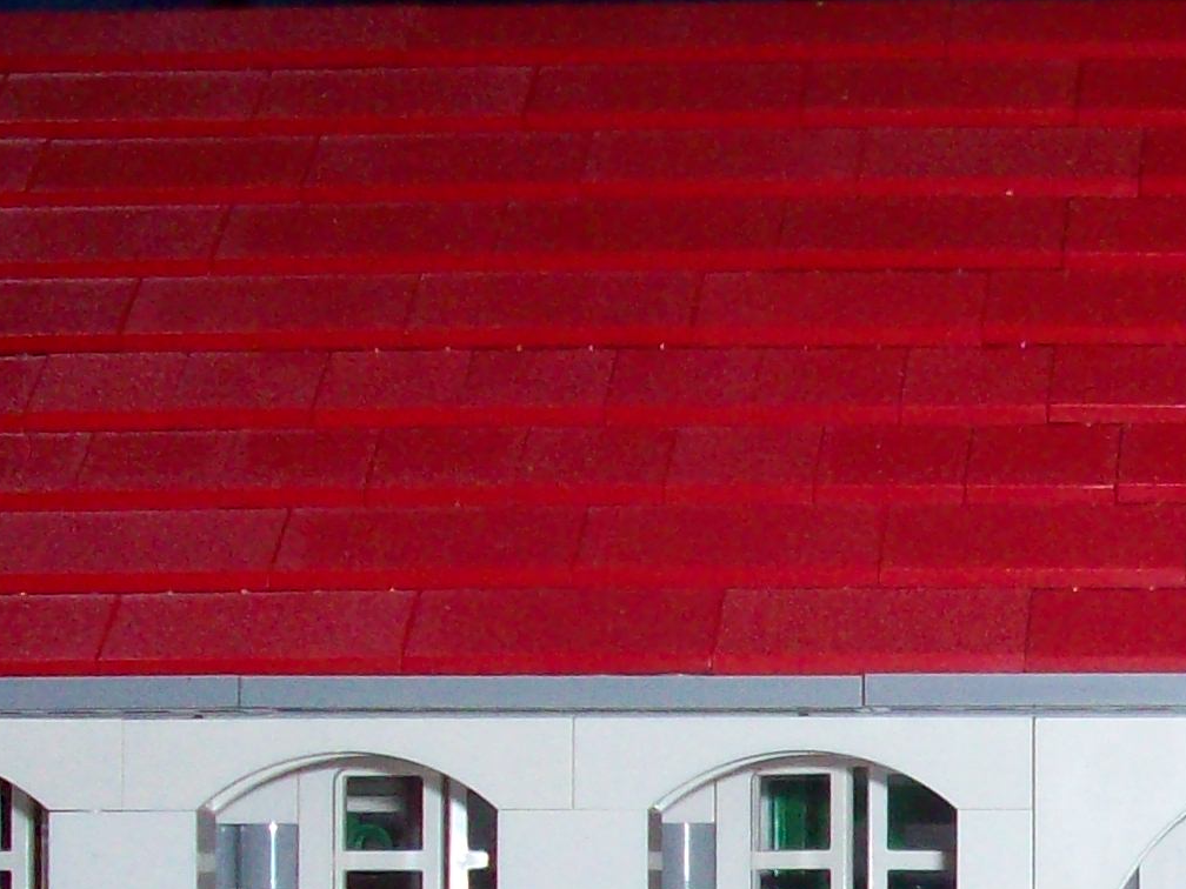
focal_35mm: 121
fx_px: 4146
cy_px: 1152
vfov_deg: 11.9
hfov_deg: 15.8
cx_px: 1364
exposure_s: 1/45
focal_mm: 6.2
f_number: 2.8
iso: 160
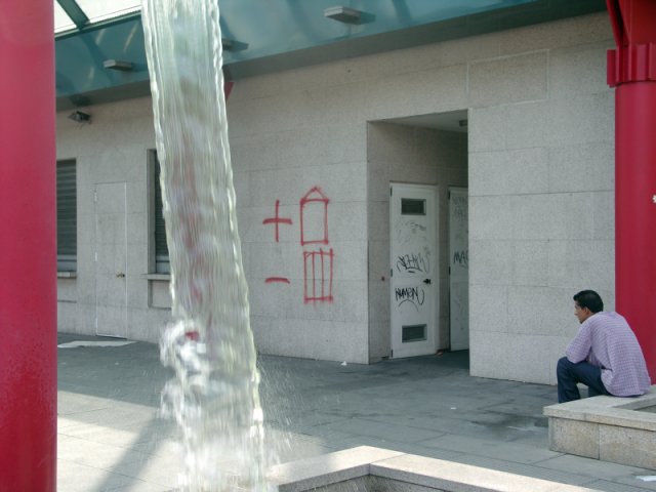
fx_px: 910
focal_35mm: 48
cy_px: 246
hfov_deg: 39.7
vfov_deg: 30.3
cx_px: 328
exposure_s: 1/250
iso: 100
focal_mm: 12.4
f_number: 3.2
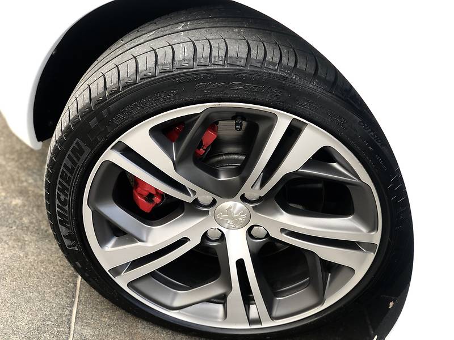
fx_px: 682
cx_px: 227
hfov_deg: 36.8
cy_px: 170
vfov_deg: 28.0
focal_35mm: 52
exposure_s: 1/60
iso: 25
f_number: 2.4
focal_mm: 6
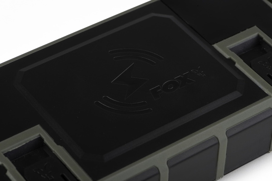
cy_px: 90
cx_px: 136
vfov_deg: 13.0
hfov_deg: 19.5
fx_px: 793
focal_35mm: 105
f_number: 25
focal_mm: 105
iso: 100
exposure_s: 1/160
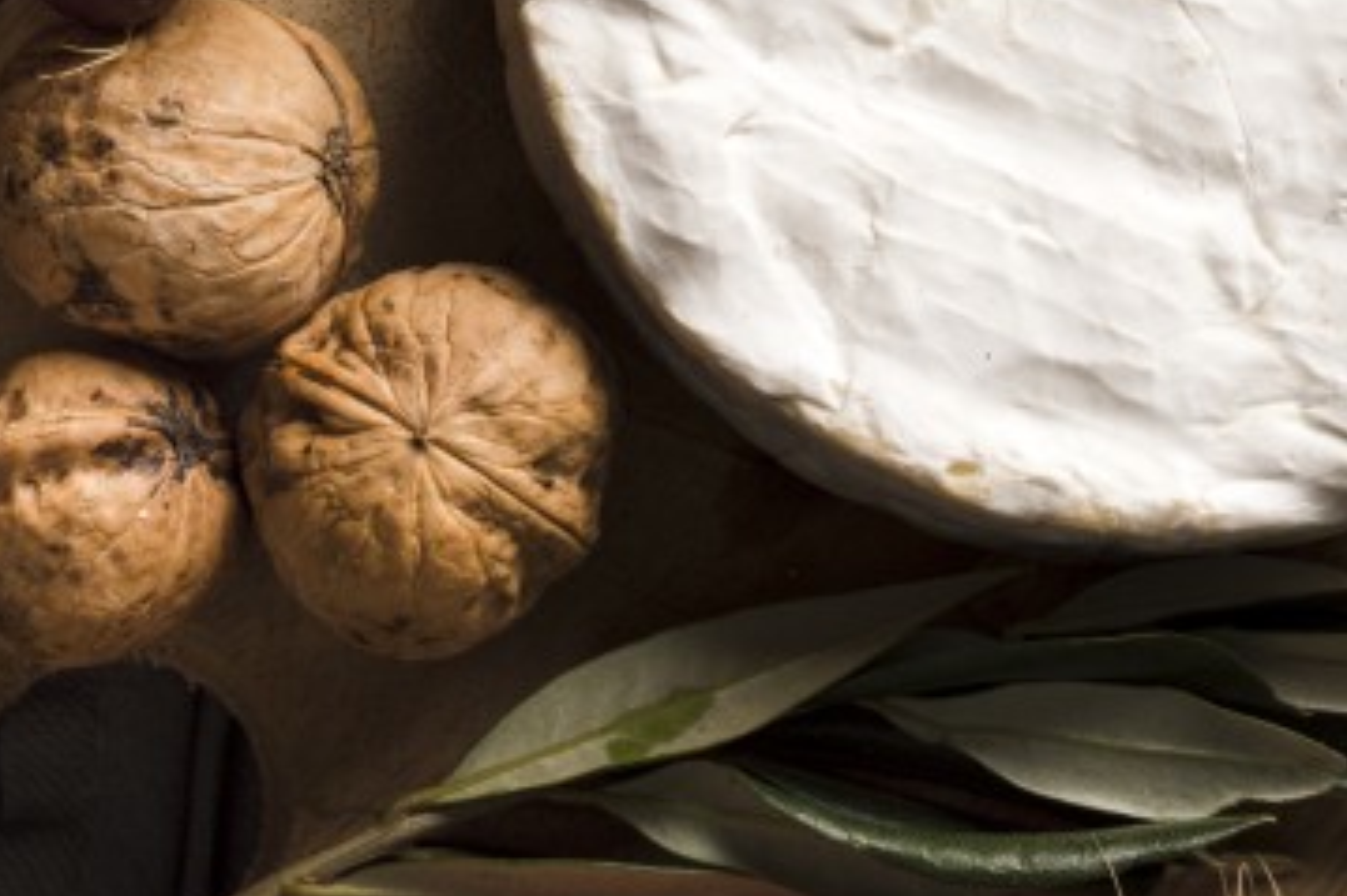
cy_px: -2
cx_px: 1054
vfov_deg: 8.2
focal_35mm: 167
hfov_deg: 12.3
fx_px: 6245
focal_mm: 50
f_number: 8
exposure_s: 1/200
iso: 100
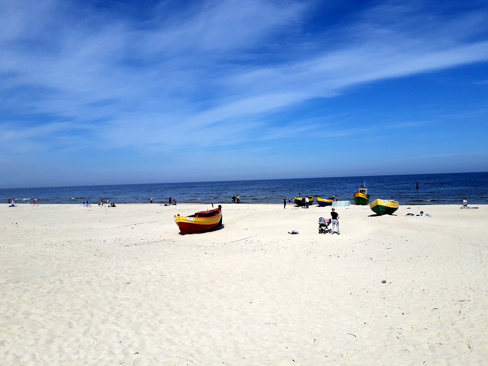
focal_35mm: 28
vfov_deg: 49.7
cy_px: 183
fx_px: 395
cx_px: 244
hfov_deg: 63.4
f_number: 1.9
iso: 40
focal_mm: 3.7
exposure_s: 1/3333
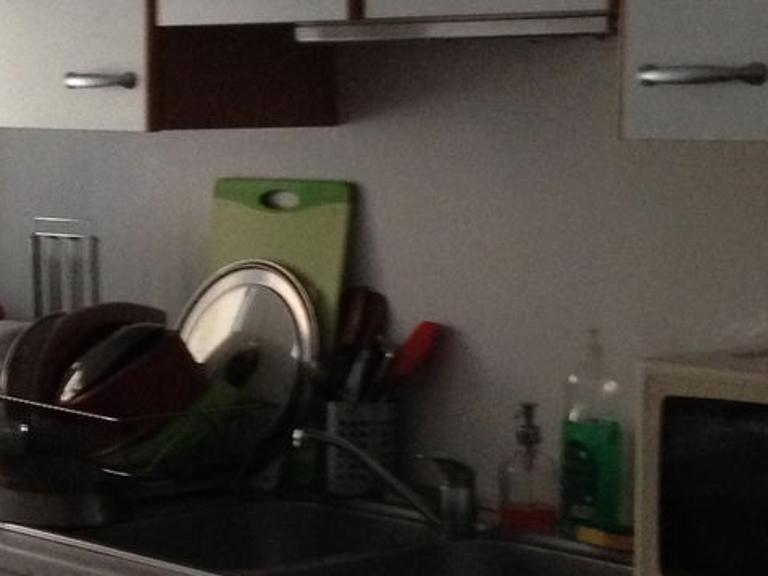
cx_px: 127
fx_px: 2463
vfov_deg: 13.3
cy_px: 452
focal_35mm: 111
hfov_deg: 17.5
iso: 320
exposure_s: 1/15
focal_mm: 4.12
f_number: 2.4
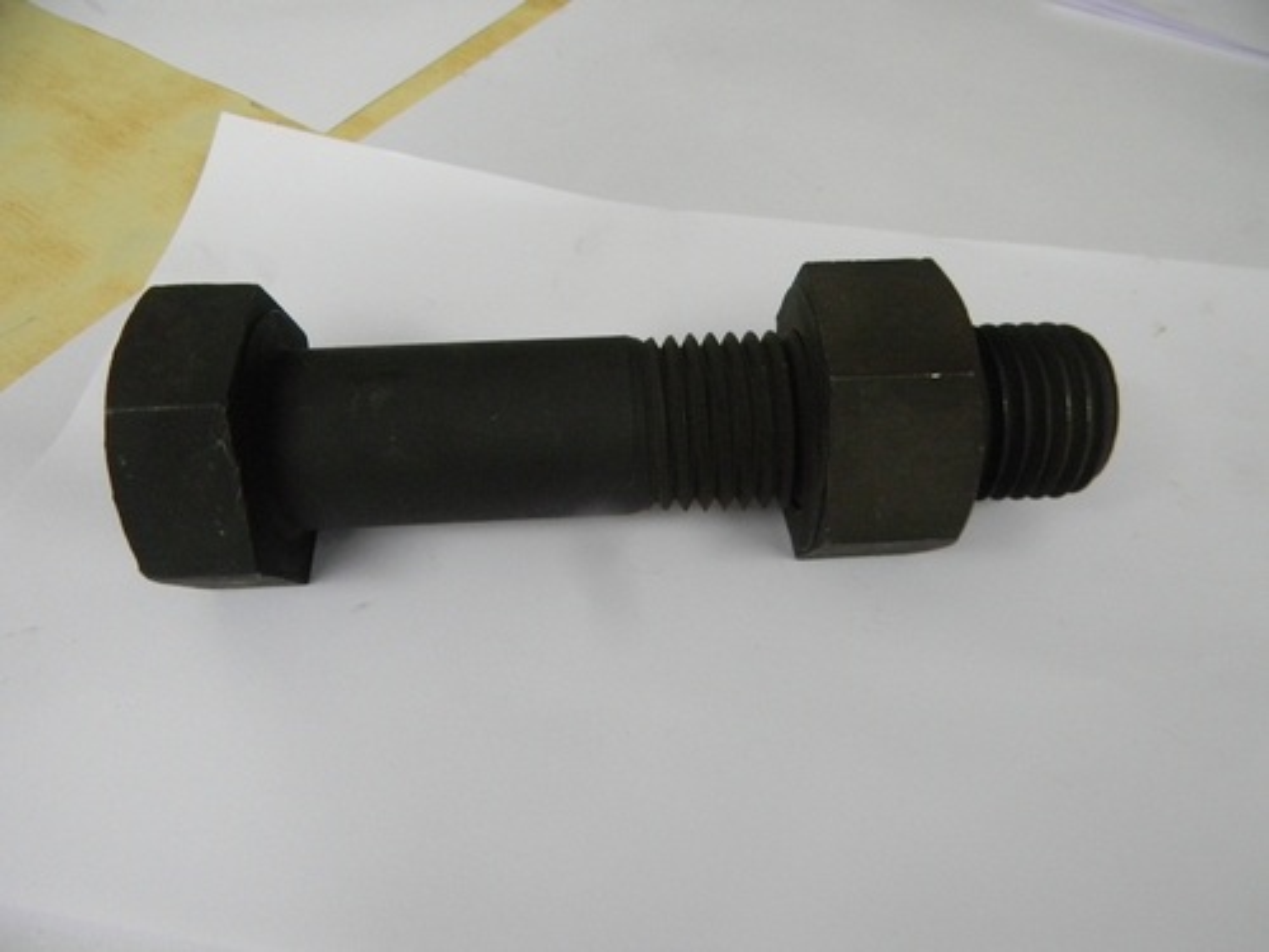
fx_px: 1026
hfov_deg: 63.4
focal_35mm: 28
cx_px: 634
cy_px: 476
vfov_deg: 49.7
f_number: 3.5
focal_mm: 5
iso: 400
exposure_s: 1/25.8
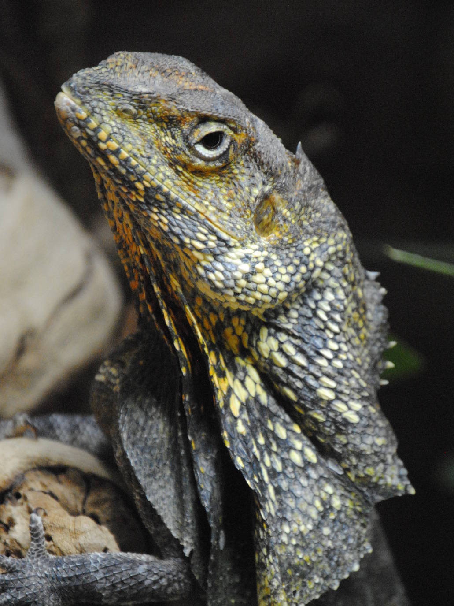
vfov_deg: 5.9
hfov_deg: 4.4
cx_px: 222
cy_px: 325
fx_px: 5877
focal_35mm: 336
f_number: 5.6
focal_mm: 200
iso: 1600
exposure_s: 1/50
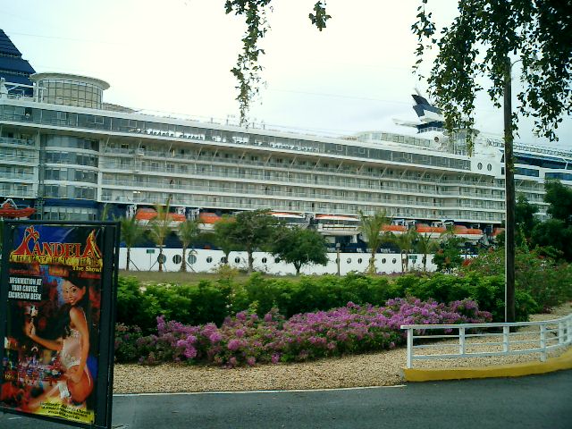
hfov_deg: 51.4
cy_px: 214
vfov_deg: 39.7
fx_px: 595
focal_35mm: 36
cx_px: 286
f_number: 3.2
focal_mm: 7.5
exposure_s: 1/250
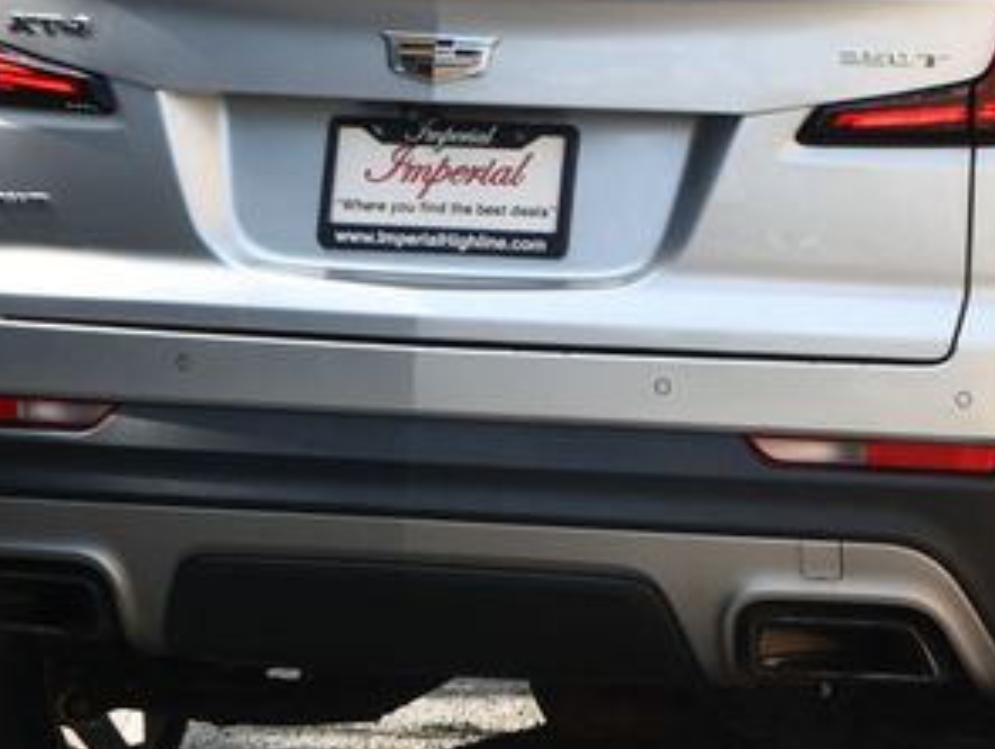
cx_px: 826
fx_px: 9181
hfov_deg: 6.2
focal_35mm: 319
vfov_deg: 4.7
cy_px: 250
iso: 200
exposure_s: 1/250
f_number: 8
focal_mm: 102
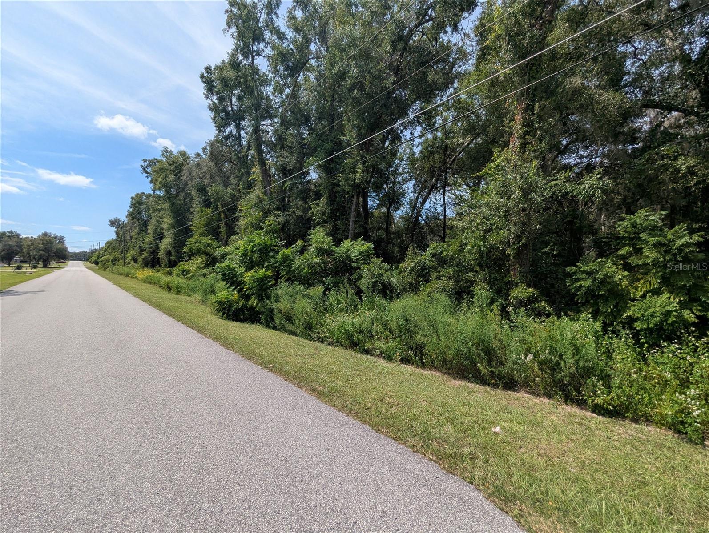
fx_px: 328
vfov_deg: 78.2
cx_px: 354
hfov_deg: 94.4
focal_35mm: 16
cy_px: 266
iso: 53
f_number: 2.2
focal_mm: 2.35
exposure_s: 1/2114
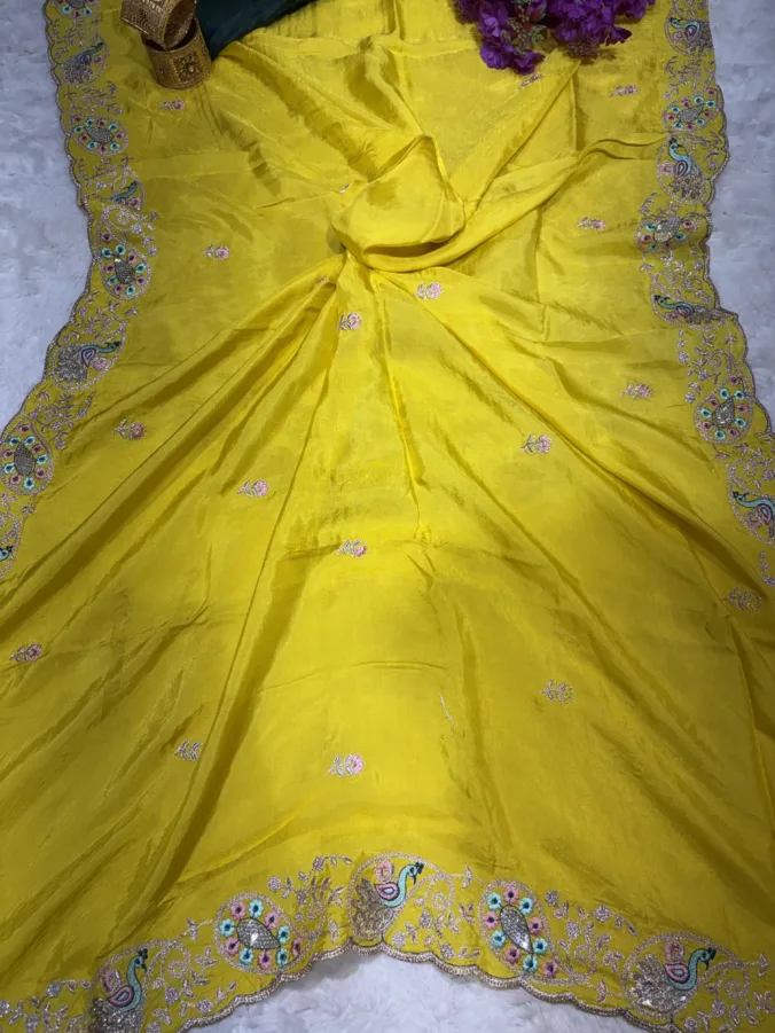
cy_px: 516
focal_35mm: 26
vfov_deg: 67.3
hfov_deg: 53.1
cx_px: 388
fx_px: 776
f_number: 1.6
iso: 50
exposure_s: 1/459
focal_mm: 5.96
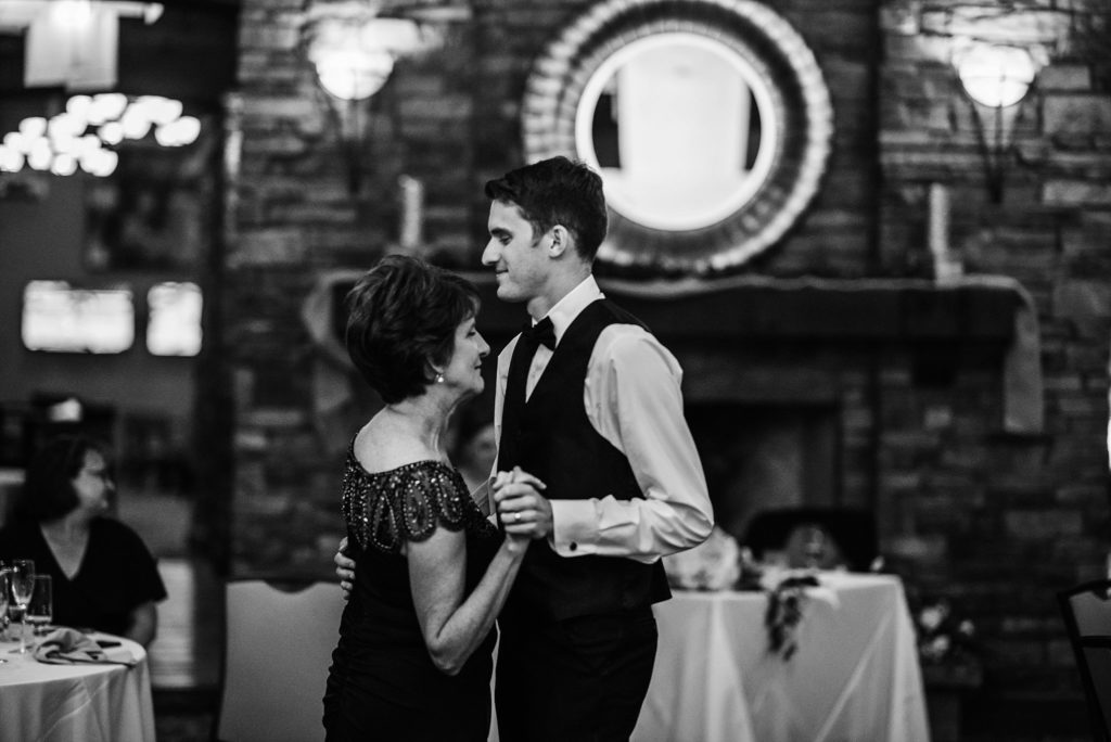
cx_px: 556
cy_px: 371
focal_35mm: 85
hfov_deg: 23.9
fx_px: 2625
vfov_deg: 16.1
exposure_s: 1/400
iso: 1250
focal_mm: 85
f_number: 1.8
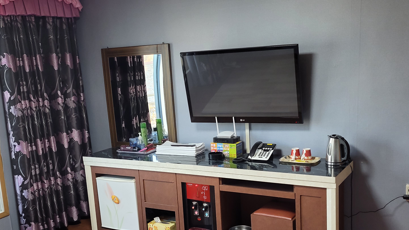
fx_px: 455
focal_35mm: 42
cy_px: 155
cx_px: 192
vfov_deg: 28.1
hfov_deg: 48.3
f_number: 1.8
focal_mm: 5.23
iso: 200
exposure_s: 1/59
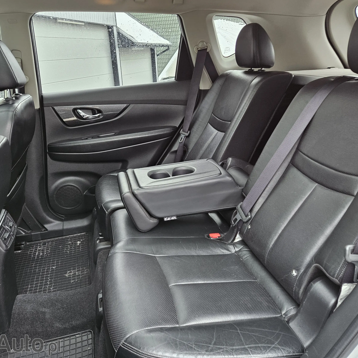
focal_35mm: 28
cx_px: 181
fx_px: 328
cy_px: 173
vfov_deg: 57.3
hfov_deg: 57.3
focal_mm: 5.4
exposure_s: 1/100
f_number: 1.8
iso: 250
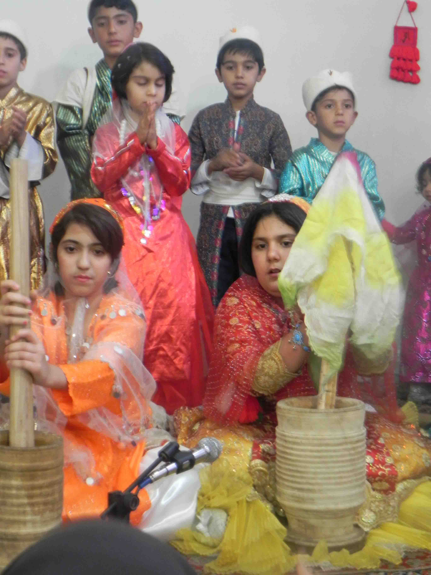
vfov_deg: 29.4
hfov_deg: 22.3
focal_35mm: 66
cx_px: 216
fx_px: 1096
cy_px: 288
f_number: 3.5
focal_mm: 11.8
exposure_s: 1/14
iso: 400
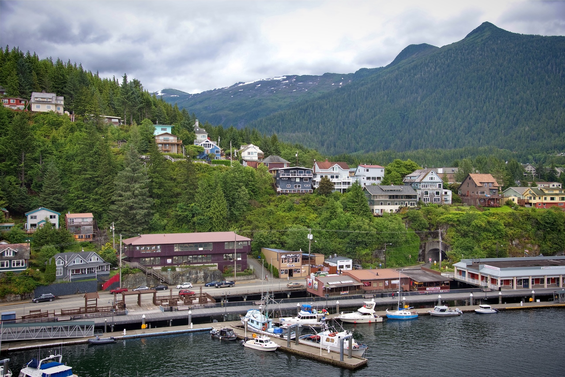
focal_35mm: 35
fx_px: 549
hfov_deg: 54.4
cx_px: 282
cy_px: 188
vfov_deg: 37.9
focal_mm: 35
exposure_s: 1/125
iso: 100
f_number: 5.6
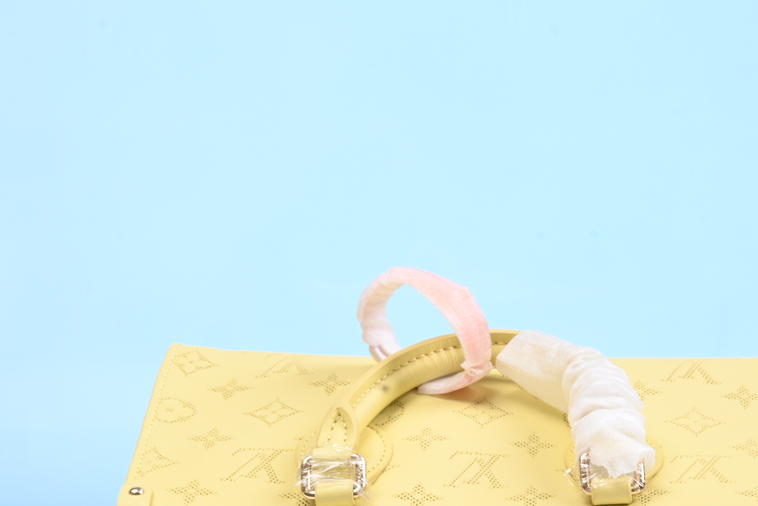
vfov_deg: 15.6
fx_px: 1811
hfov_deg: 23.6
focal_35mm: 86
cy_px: 488
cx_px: 482
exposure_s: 1/2
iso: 100
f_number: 16
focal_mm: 40
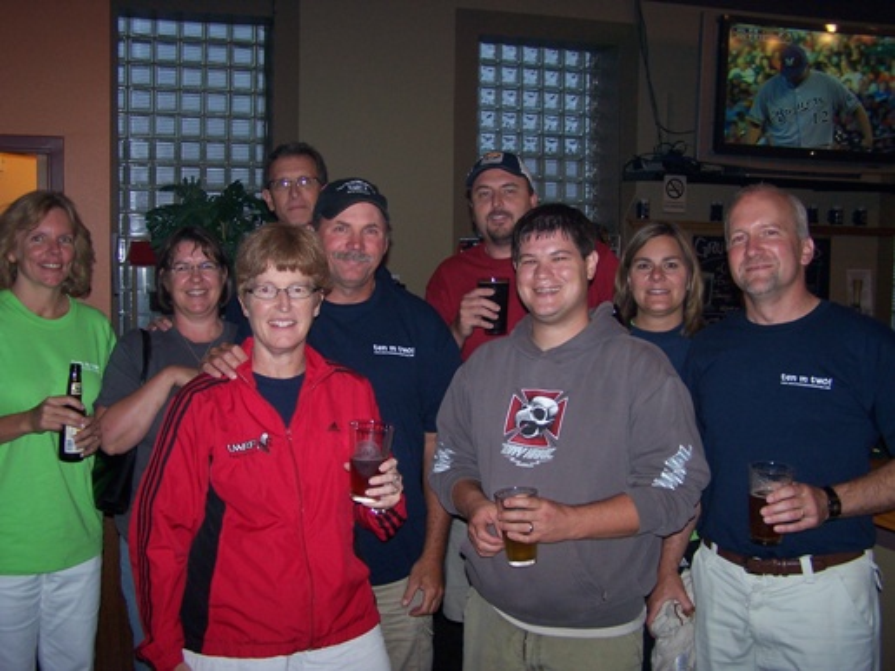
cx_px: 448
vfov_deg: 37.7
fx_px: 982
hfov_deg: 49.0
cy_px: 336
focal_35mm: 38
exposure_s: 1/60
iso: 140
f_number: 2.8
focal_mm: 6.3
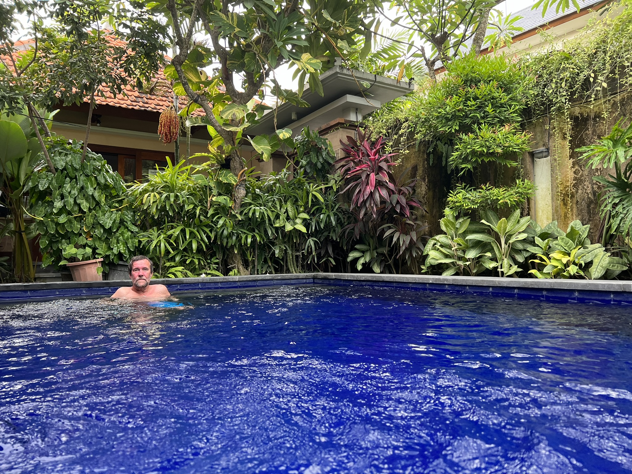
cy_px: 237
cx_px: 316
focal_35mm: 26
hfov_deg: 67.3
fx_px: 475
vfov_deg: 53.1
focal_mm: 5.7
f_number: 1.5
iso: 100
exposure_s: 1/121
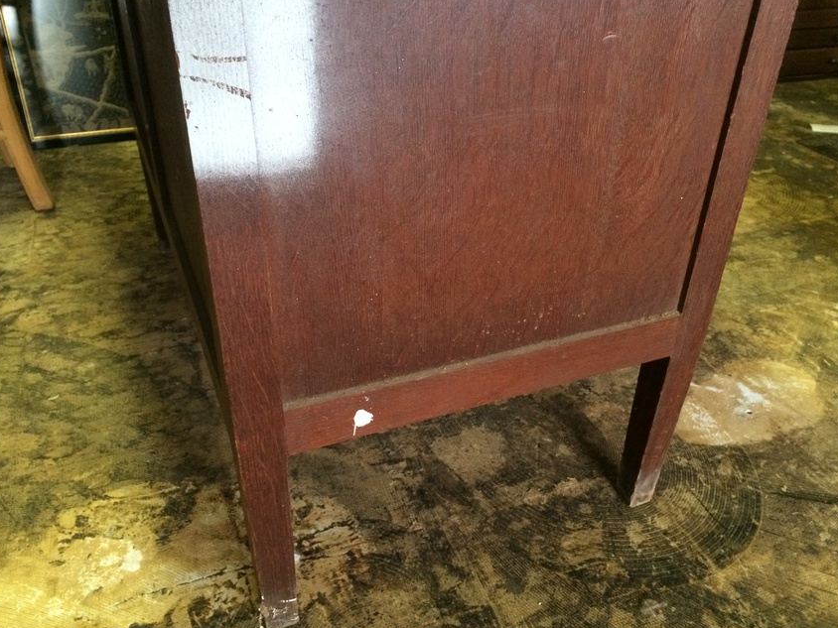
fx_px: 775
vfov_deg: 44.2
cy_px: 315
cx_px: 417
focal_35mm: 32
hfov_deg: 56.8
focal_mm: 4.12
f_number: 2.2
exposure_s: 1/30
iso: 320
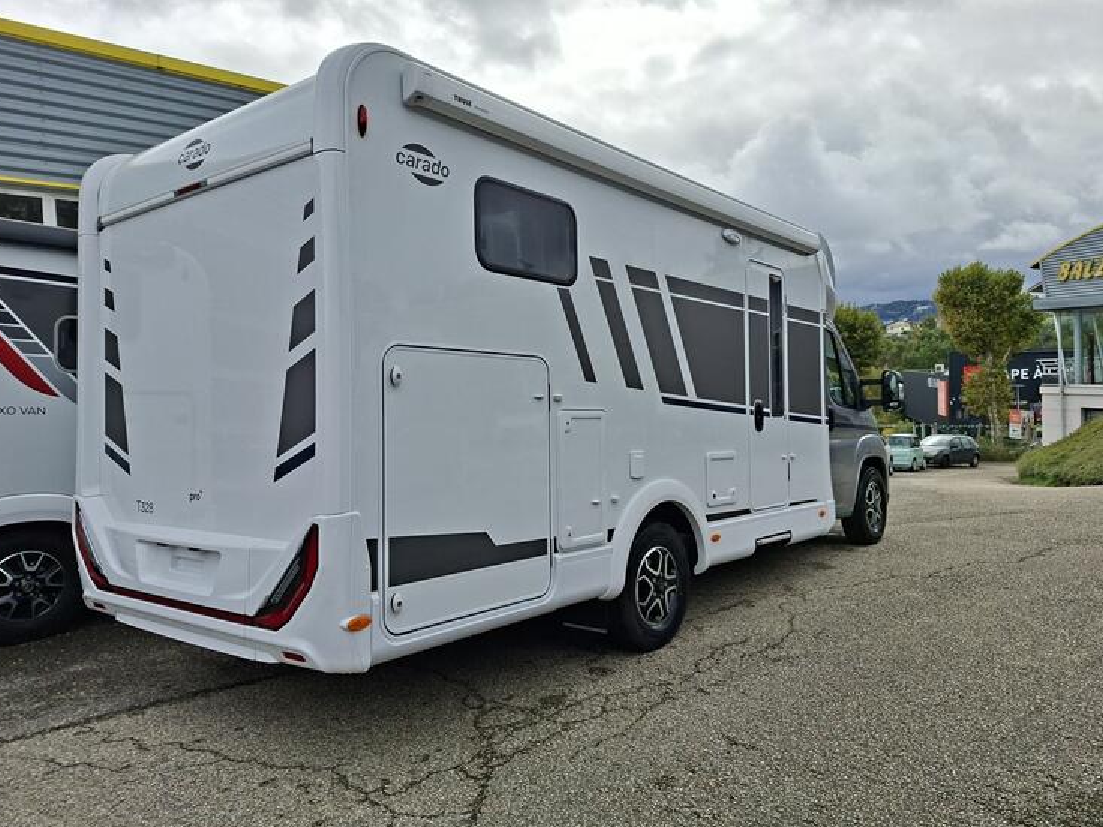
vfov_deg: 54.9
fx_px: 797
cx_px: 577
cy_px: 399
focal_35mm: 25
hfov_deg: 69.4
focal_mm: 5.54
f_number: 1.8
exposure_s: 1/3333
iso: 50
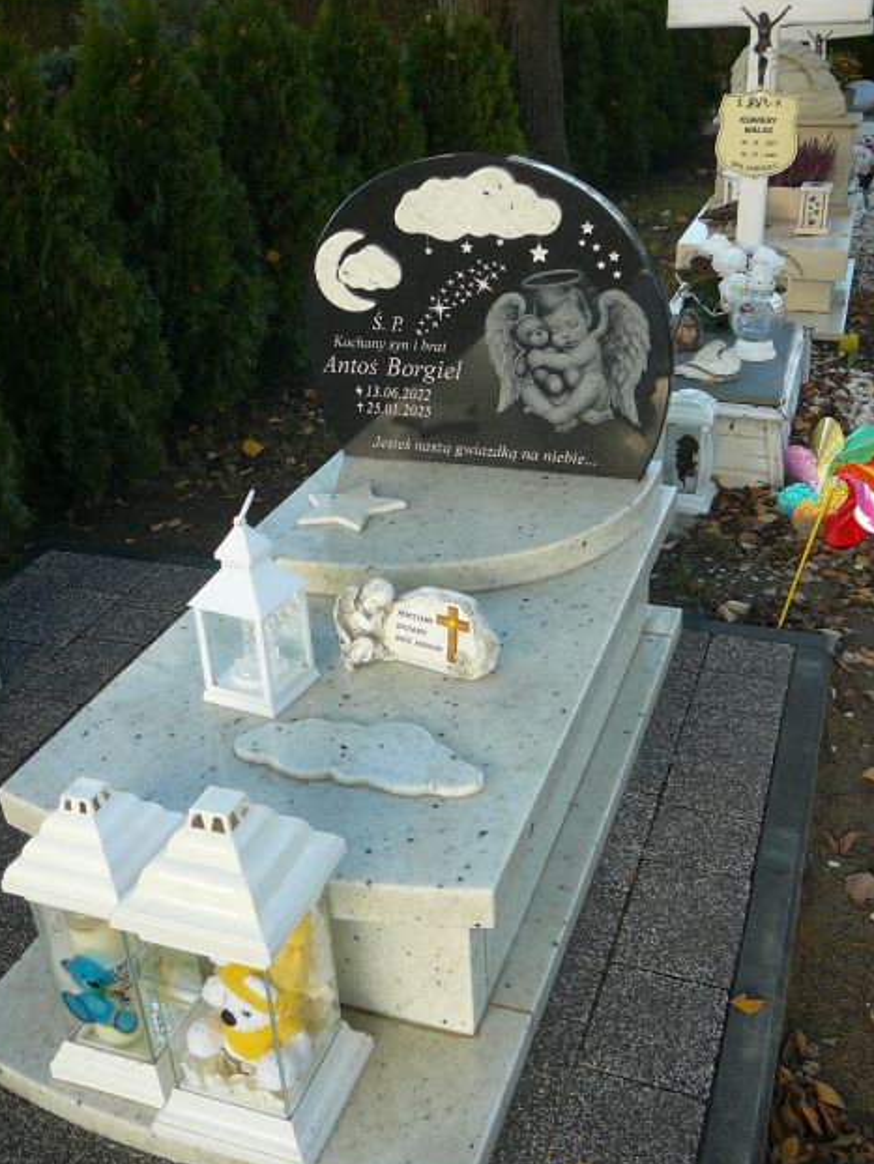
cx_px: 429
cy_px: 584
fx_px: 1211
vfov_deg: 51.3
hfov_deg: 39.7
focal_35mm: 36
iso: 80
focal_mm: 5.2
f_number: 2.8
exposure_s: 1/200
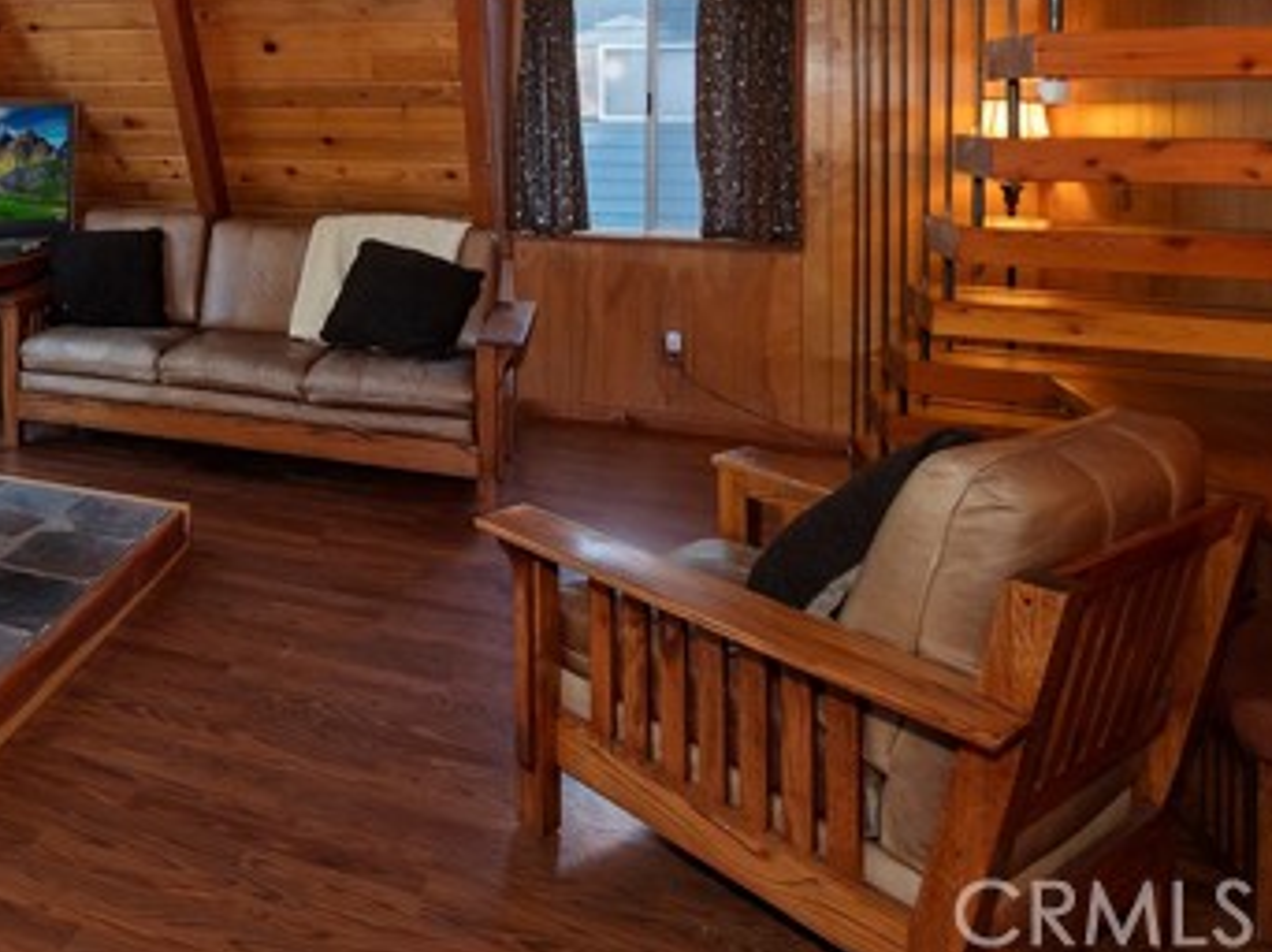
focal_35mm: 27
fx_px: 991
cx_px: 134
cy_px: 173
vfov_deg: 48.1
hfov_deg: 56.6
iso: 400
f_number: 8
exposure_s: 1/30
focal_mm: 10
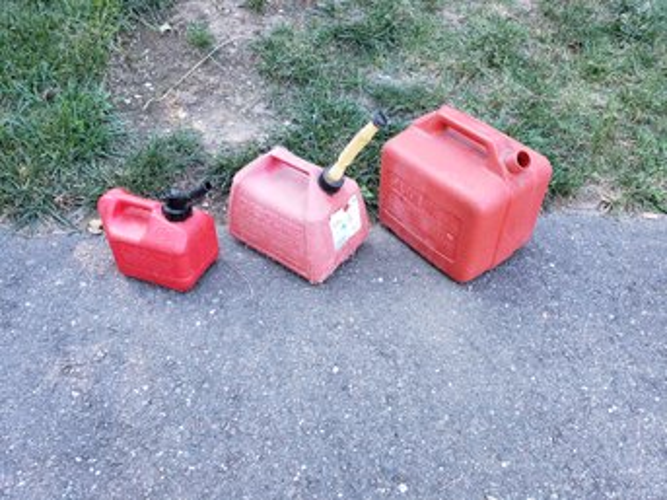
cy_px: 250
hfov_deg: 67.3
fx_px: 501
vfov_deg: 53.0
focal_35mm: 26
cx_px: 334
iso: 80
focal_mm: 4.3
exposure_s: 1/50
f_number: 2.4
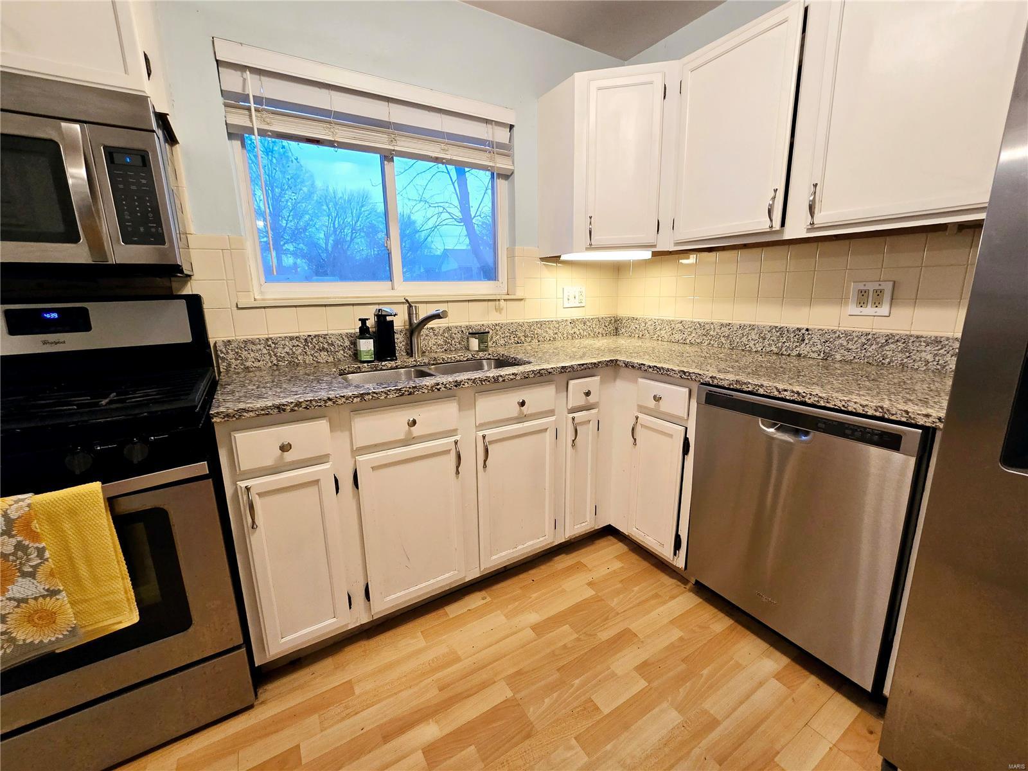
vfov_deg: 89.9
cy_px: 386
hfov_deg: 106.2
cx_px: 514
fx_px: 386
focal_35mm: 13
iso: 200
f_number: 2.2
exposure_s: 1/60.2
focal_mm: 2.2
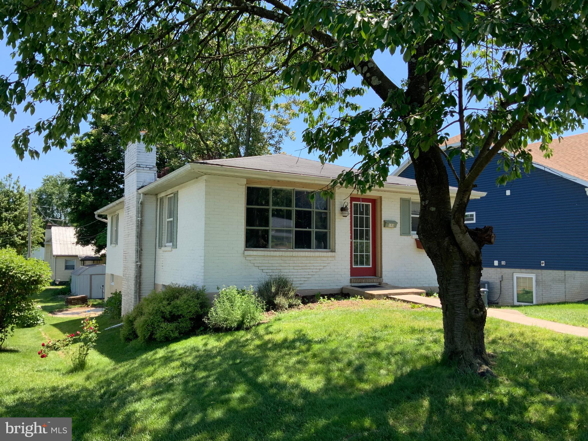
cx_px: 294
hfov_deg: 61.7
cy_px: 220
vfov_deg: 48.2
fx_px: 493
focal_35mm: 29
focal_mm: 3
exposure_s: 1/556
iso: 16
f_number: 1.8
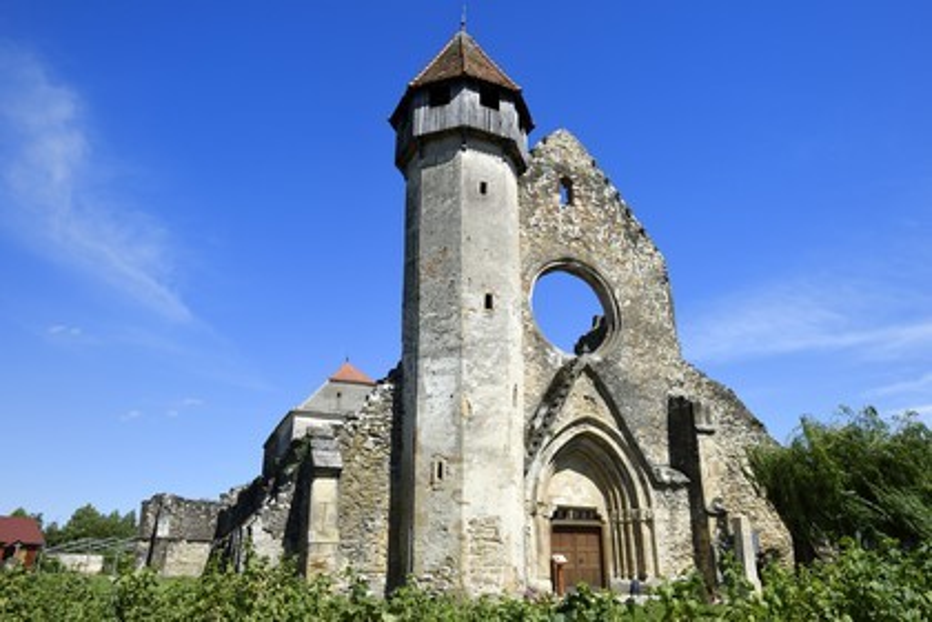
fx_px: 621
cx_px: 466
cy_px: 311
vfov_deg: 53.1
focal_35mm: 24
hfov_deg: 73.7
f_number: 14
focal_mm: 24
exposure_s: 1/320
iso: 200
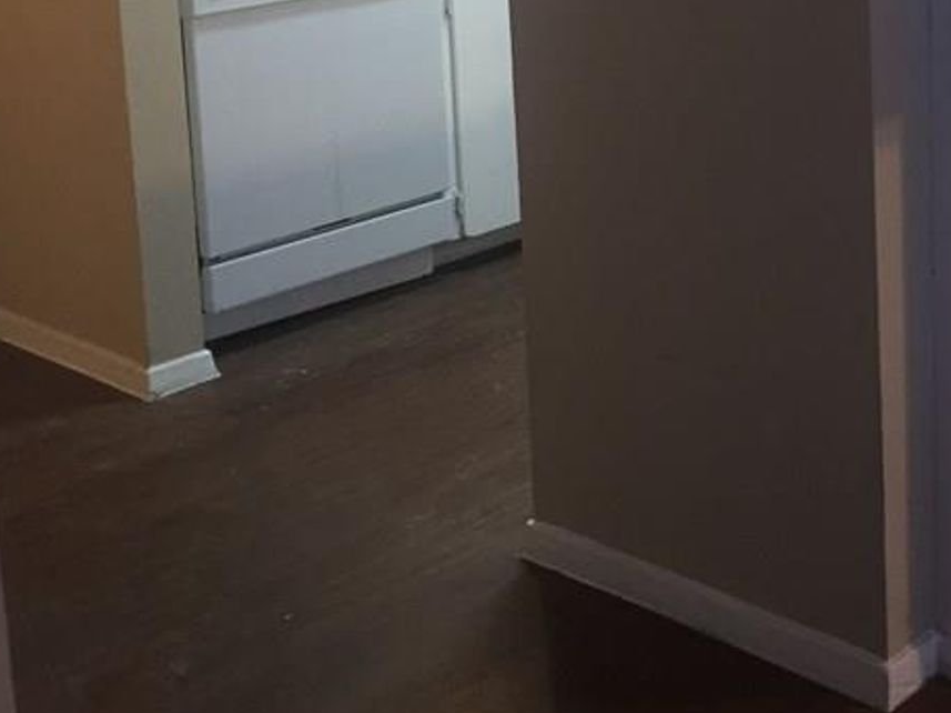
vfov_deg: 21.7
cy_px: -20
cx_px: 854
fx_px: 1785
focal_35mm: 65
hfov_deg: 28.7
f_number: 2.2
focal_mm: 4.15
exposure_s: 1/30
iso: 125
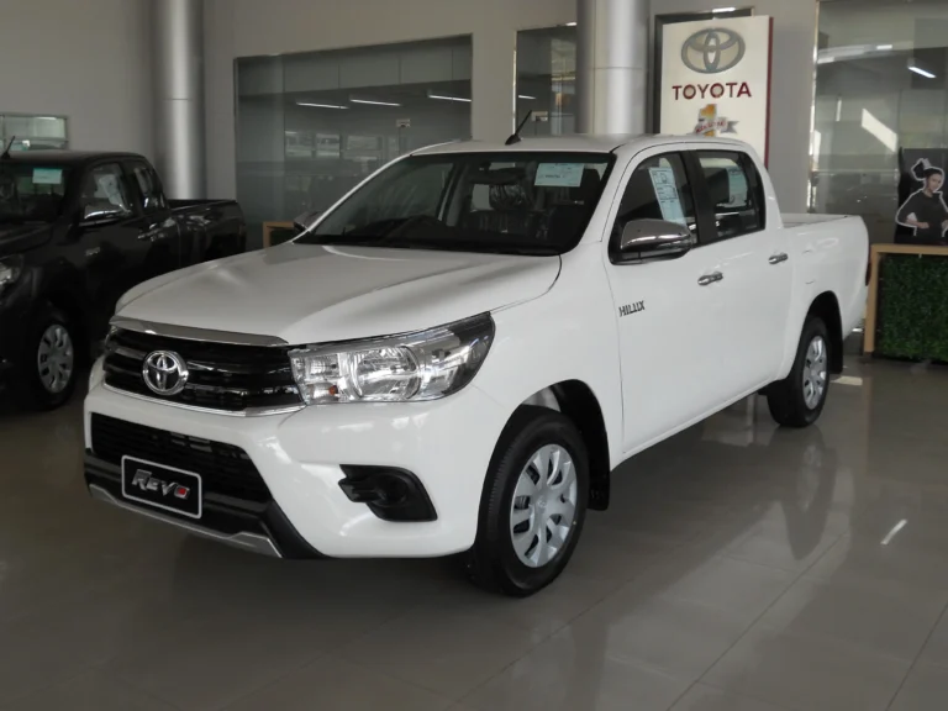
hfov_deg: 49.0
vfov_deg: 37.7
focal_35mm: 38
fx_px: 1041
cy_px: 356
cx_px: 474
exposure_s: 1/60
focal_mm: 6.9
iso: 80
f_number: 3.9
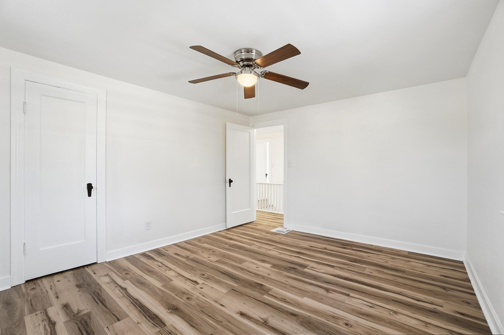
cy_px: 168
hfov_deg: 100.4
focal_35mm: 15
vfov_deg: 77.2
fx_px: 210
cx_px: 252
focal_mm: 10
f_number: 4
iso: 100
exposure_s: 1/400
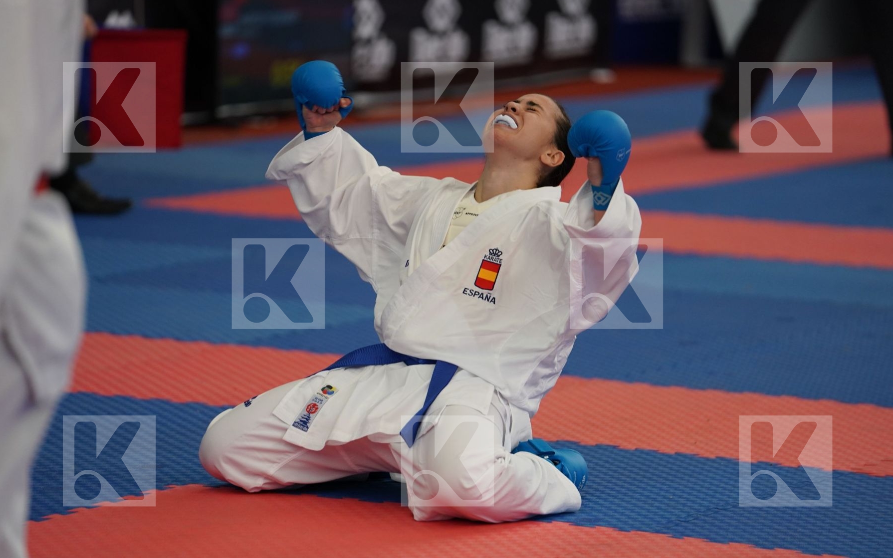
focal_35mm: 205
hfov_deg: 10.2
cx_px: 447
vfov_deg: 6.4
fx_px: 4989
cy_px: 284
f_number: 2.8
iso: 1250
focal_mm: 200
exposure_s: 1/1000
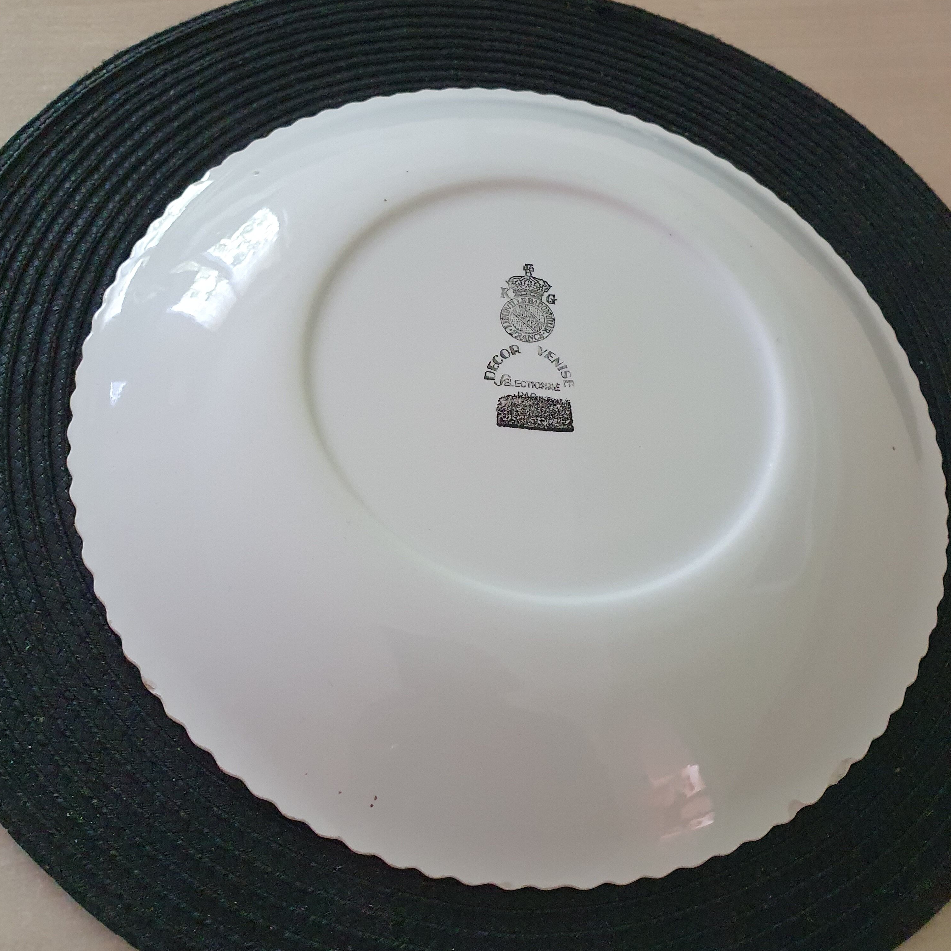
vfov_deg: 52.4
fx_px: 964
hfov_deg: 52.5
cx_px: 478
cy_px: 408
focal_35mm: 31
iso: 500
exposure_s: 1/50
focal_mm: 4.32
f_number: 2.4
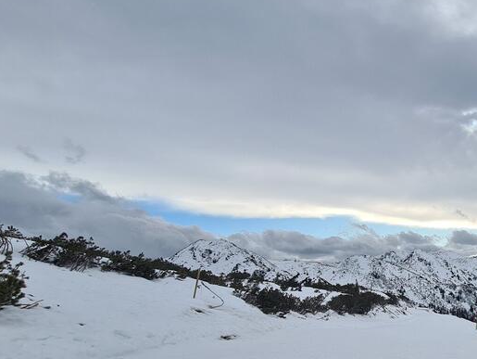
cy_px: 257
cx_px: 445
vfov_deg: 51.4
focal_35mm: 26
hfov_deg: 56.3
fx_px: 359
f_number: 2.2
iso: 50
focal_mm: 2.2
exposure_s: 1/2168
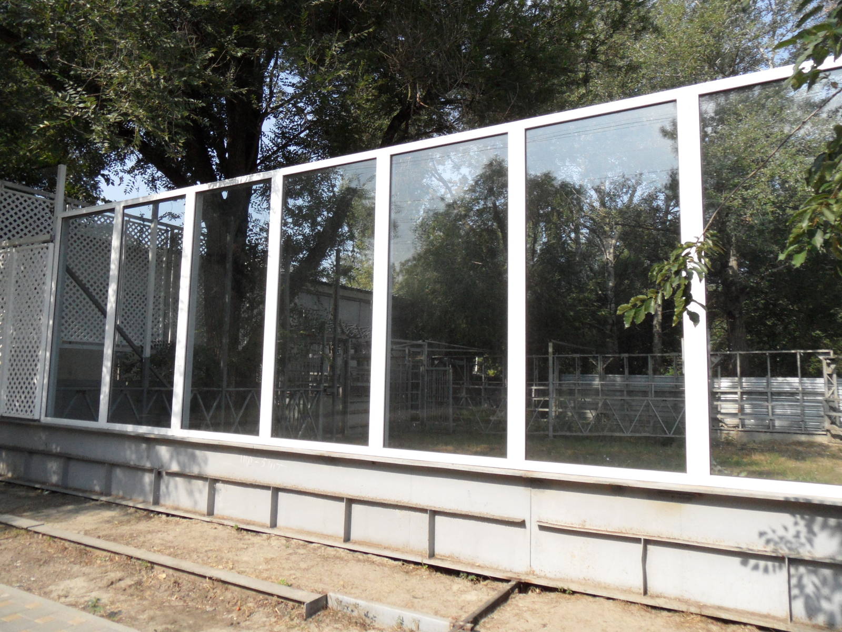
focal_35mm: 24
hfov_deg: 71.6
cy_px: 316
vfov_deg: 56.8
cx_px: 421
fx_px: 584
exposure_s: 1/1500
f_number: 3.2
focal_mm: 3.9
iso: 200
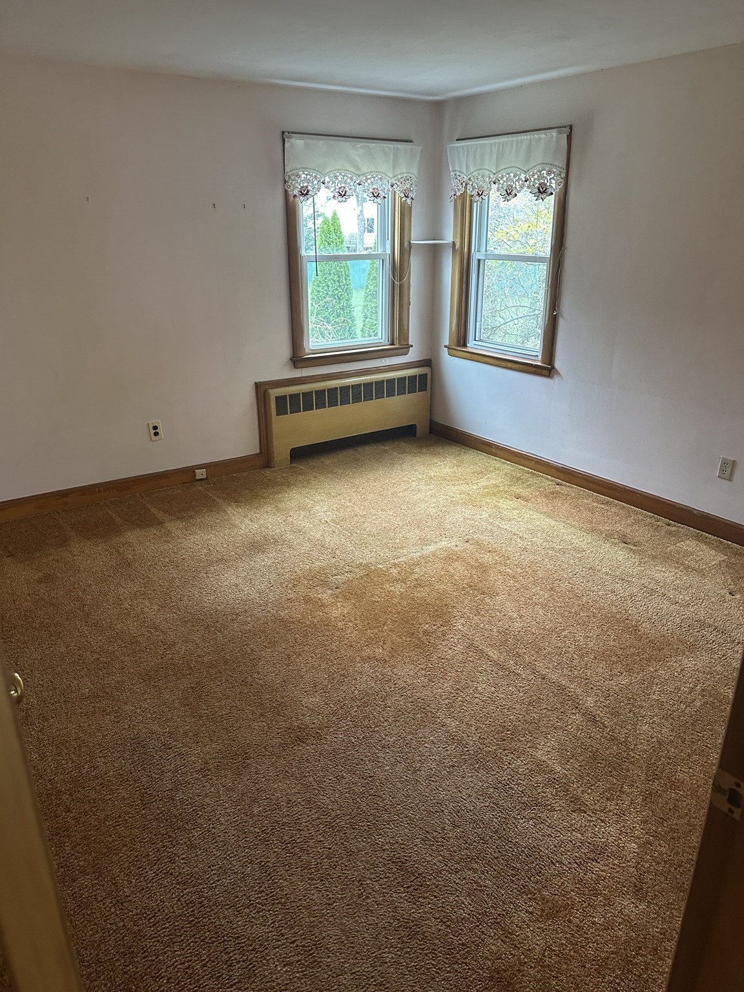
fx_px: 688
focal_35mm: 24
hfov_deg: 56.8
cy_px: 496
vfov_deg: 71.6
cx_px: 372
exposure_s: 1/60
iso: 400
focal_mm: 6.86
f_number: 1.78
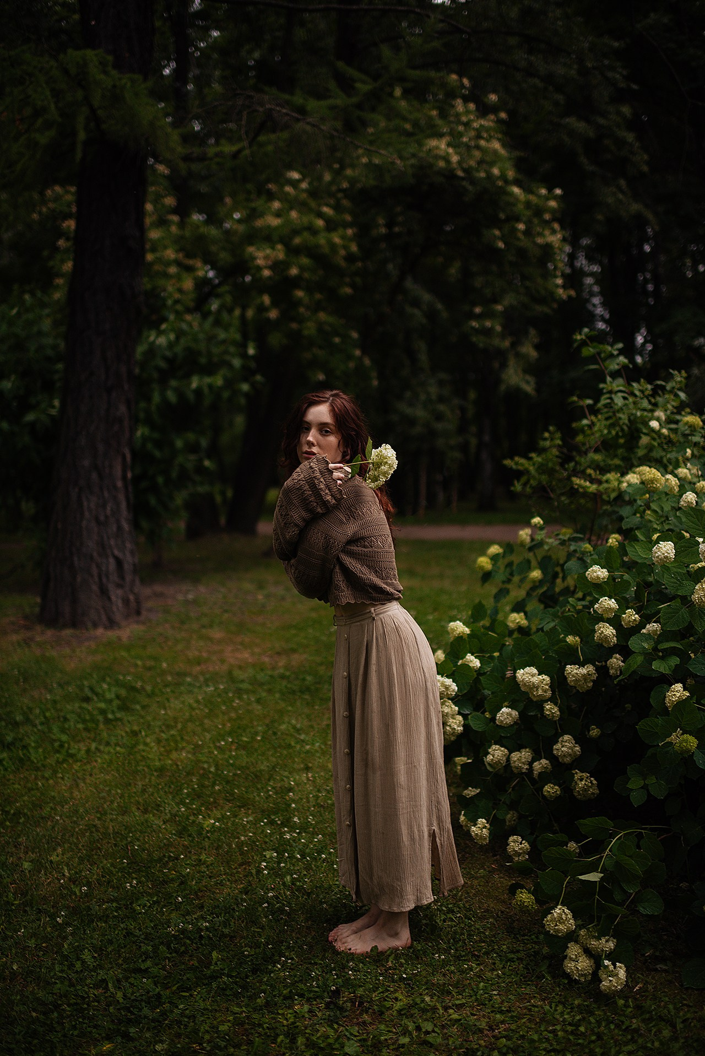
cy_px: 528
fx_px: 1027
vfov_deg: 54.4
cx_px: 352
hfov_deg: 37.9
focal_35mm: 35
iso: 280
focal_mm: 35
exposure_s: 1/180
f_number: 1.4
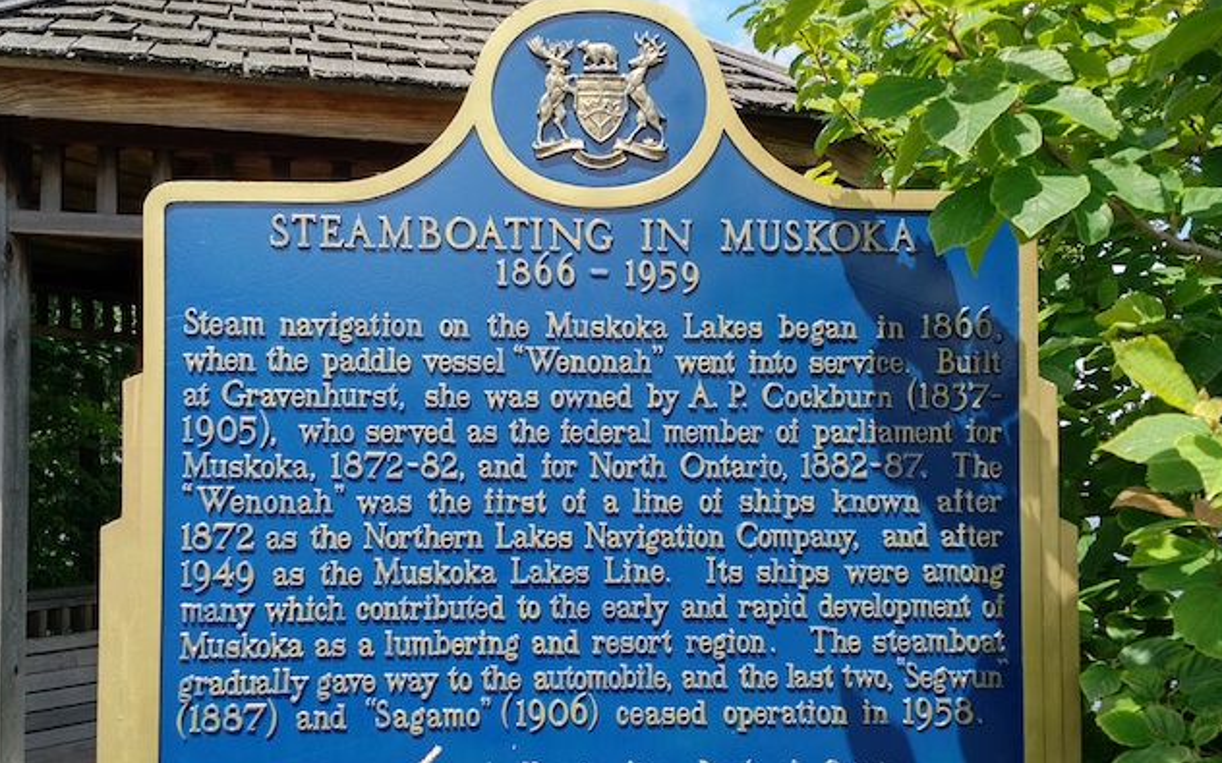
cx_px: 607
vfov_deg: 43.1
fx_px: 966
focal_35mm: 29
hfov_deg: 64.6
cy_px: 425
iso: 50
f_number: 2.2
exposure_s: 1/1238
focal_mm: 4.75
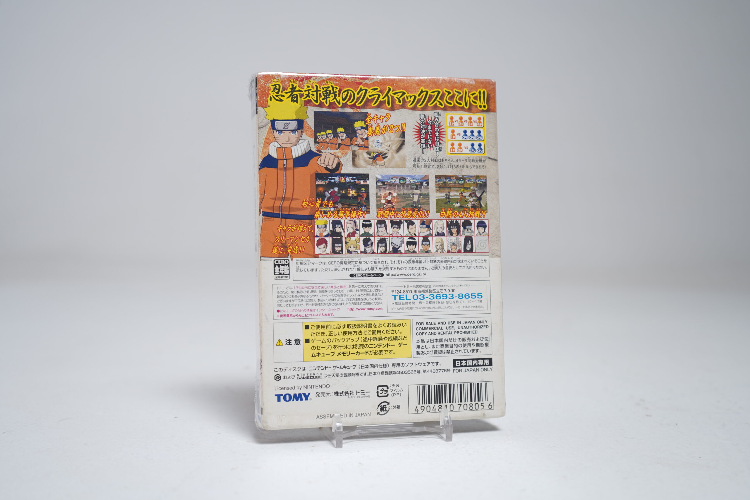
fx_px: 917
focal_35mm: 44
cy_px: 250
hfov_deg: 44.5
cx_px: 375
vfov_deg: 30.5
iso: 64
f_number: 5
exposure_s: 1/6
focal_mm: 44
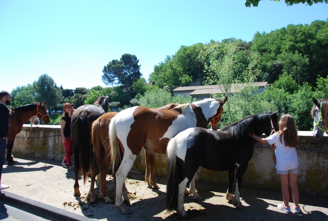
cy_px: 110
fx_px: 247
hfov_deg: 67.3
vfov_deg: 48.2
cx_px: 164
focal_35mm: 27
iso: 100
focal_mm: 18
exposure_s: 1/160
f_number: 6.3
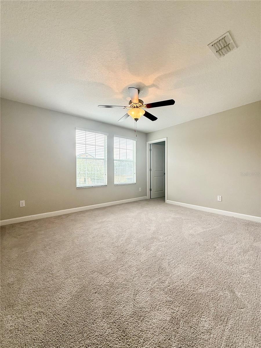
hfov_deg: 85.7
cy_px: 174
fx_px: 141
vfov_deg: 102.1
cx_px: 130
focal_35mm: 14
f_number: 2.2
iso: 64
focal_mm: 2.22
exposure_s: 1/120
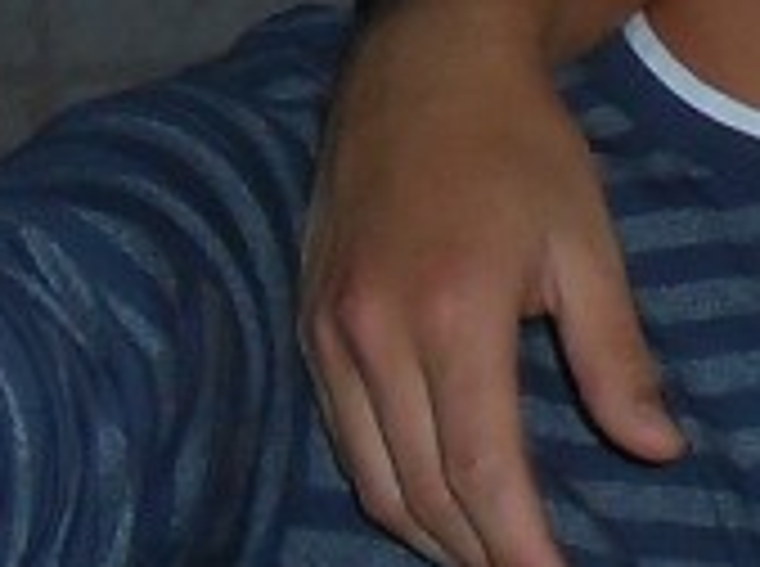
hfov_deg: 10.6
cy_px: -360
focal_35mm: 185
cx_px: 877
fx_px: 4053
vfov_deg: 7.8
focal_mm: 4.6
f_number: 3.5
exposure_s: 1/25
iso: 200
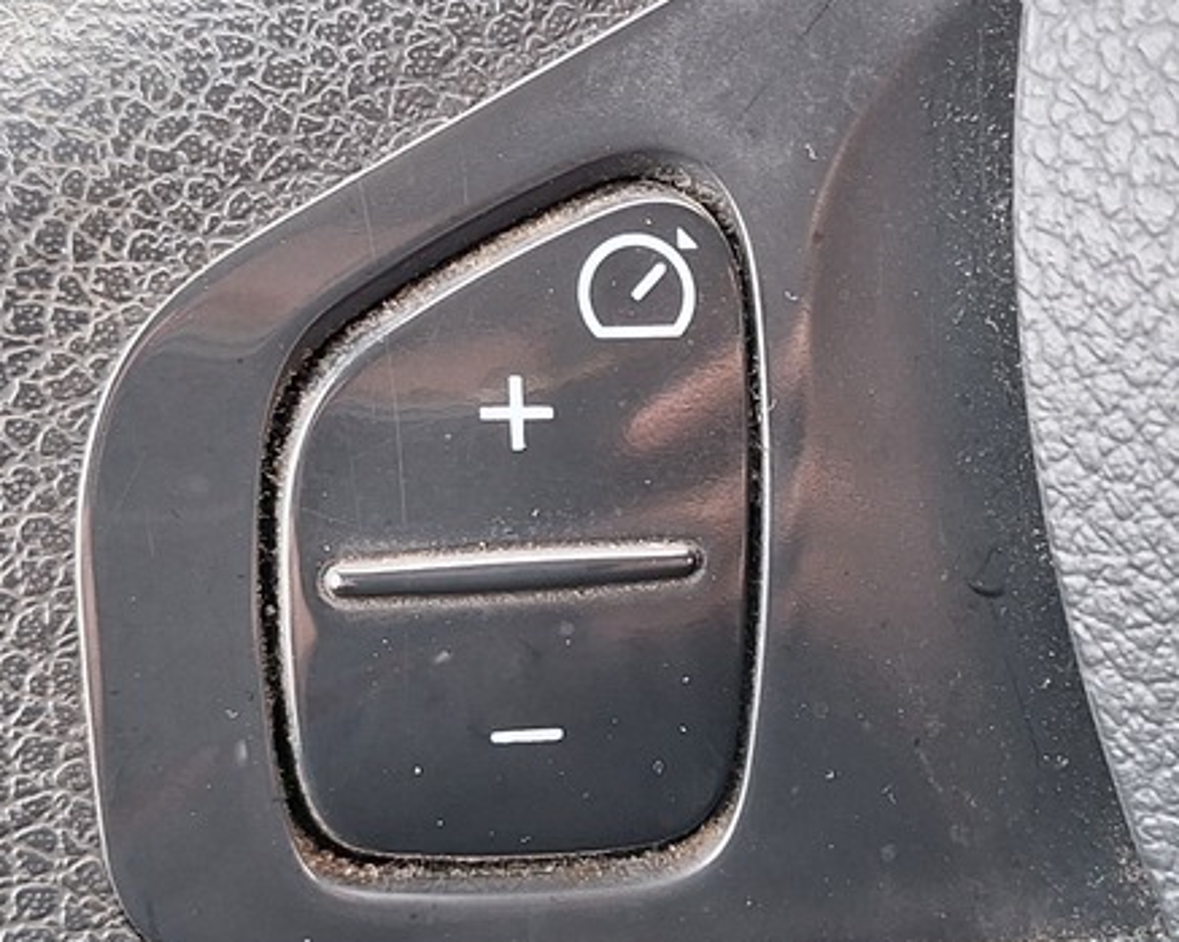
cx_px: 704
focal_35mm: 74
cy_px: 453
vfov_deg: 20.7
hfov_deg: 25.7
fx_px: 2580
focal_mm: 5.54
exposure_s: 1/50
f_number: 1.8
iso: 80
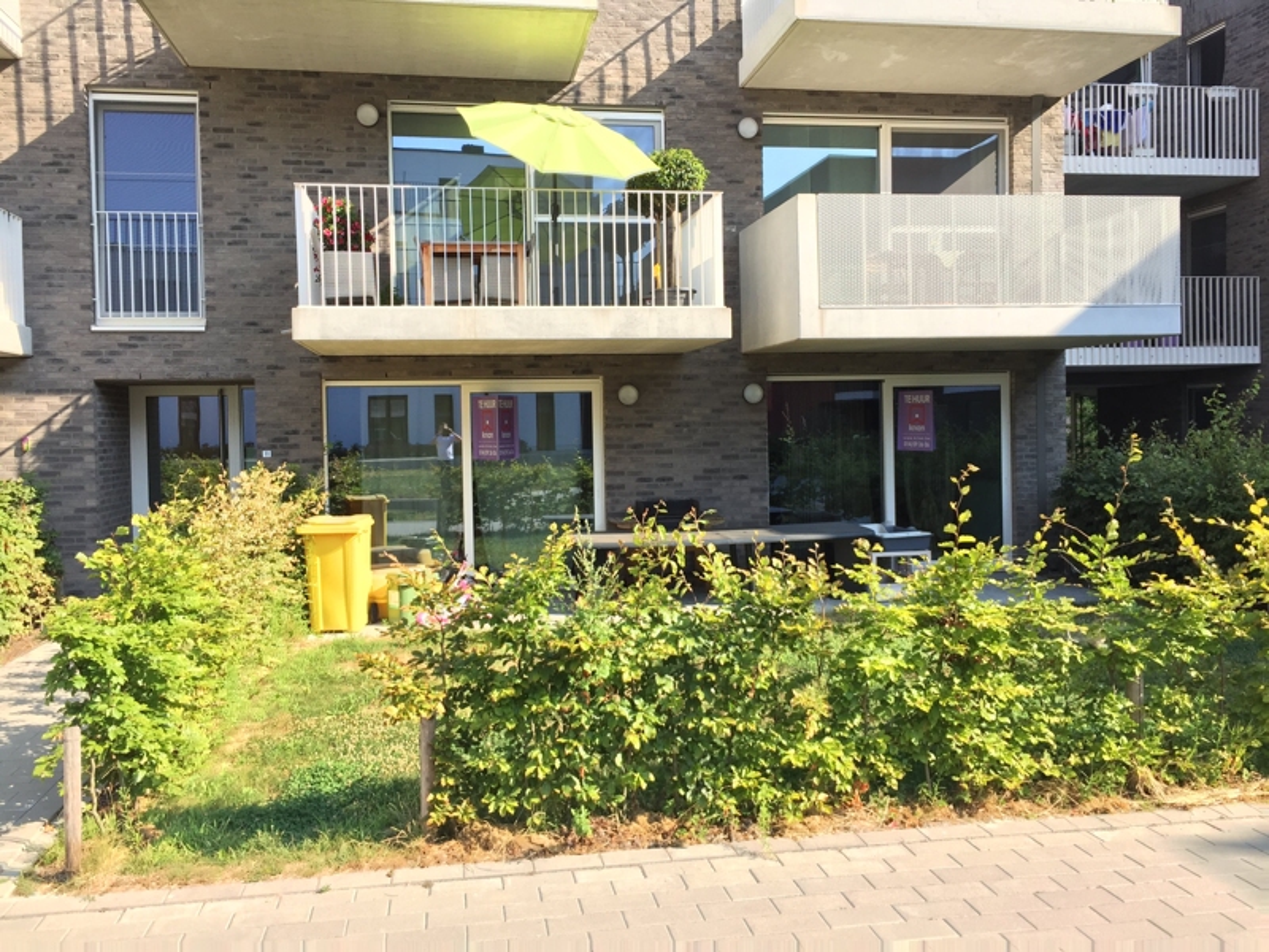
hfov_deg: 61.7
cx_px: 634
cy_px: 476
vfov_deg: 48.2
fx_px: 1063
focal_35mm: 29
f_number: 2.2
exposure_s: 1/494
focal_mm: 4.15
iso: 32
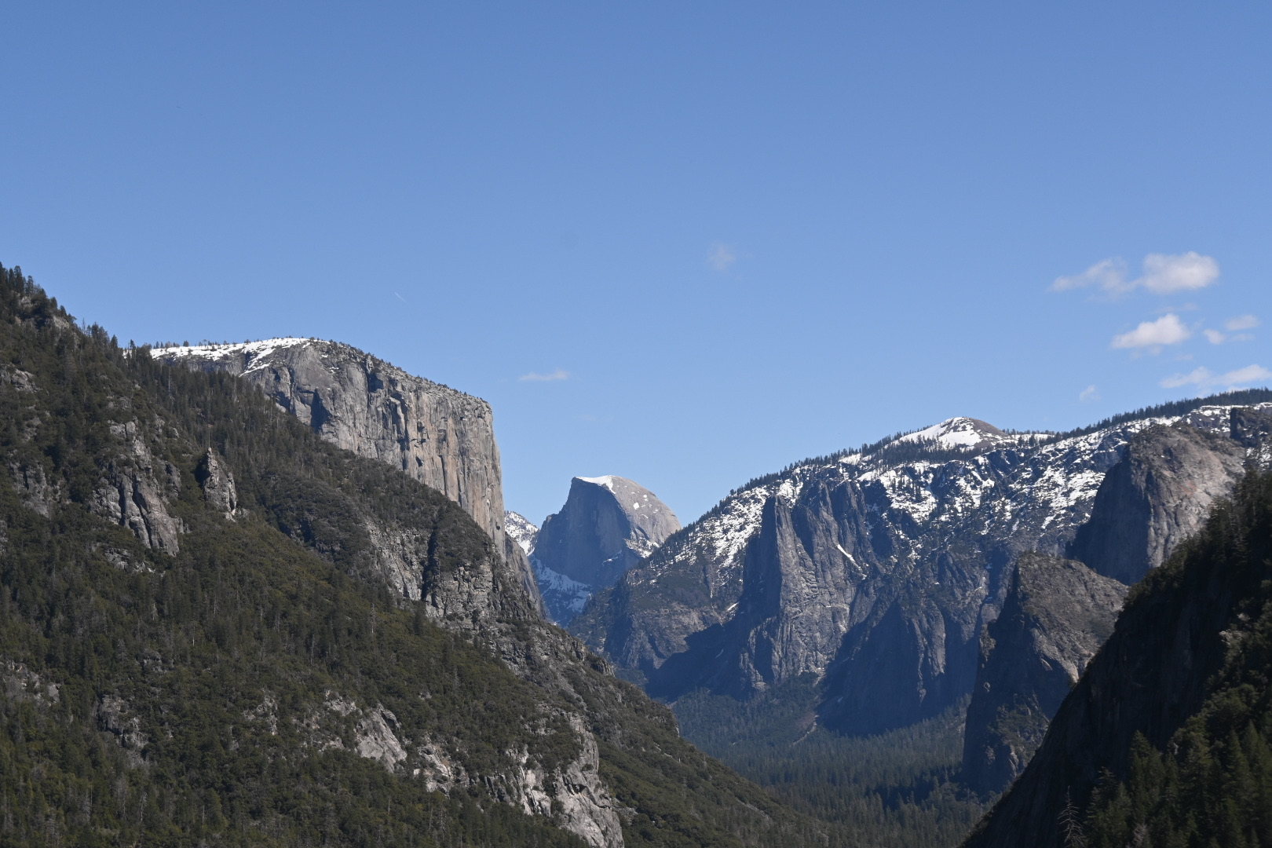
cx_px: 636
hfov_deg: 27.0
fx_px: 2650
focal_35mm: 75
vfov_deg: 18.2
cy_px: 424
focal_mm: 50
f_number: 8
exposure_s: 1/500
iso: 100
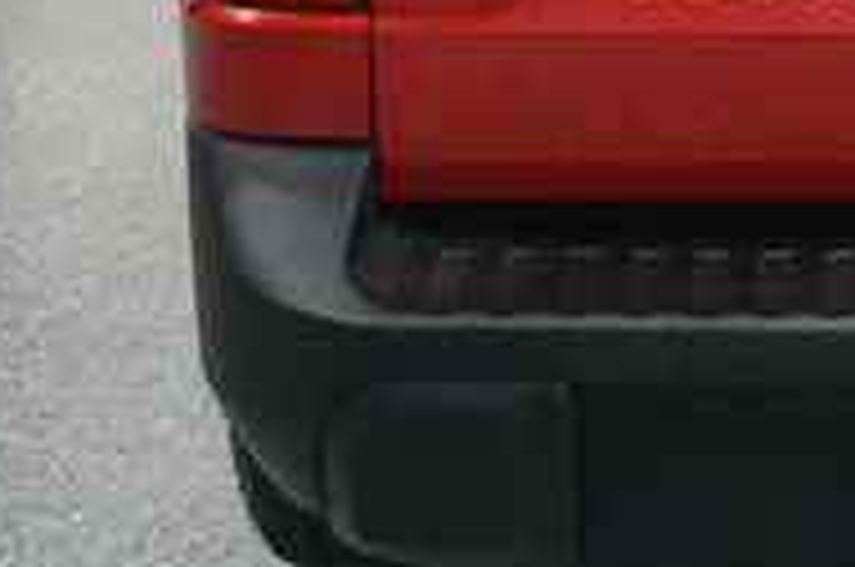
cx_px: 1161
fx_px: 3841
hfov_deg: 12.3
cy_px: -279
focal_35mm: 162
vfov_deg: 8.3
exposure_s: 1/160
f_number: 11
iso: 100
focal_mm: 32
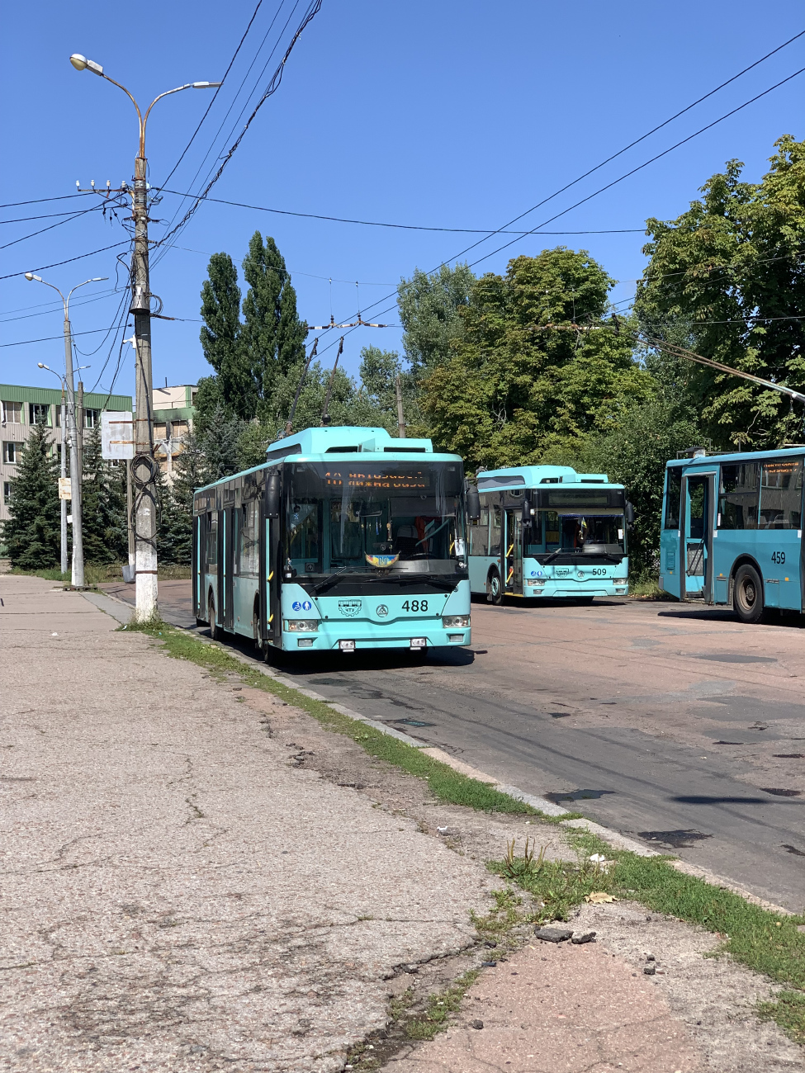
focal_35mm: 52
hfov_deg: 28.0
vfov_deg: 36.8
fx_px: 1612
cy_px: 536
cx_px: 402
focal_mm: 6
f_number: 2.4
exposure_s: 1/1043
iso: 16
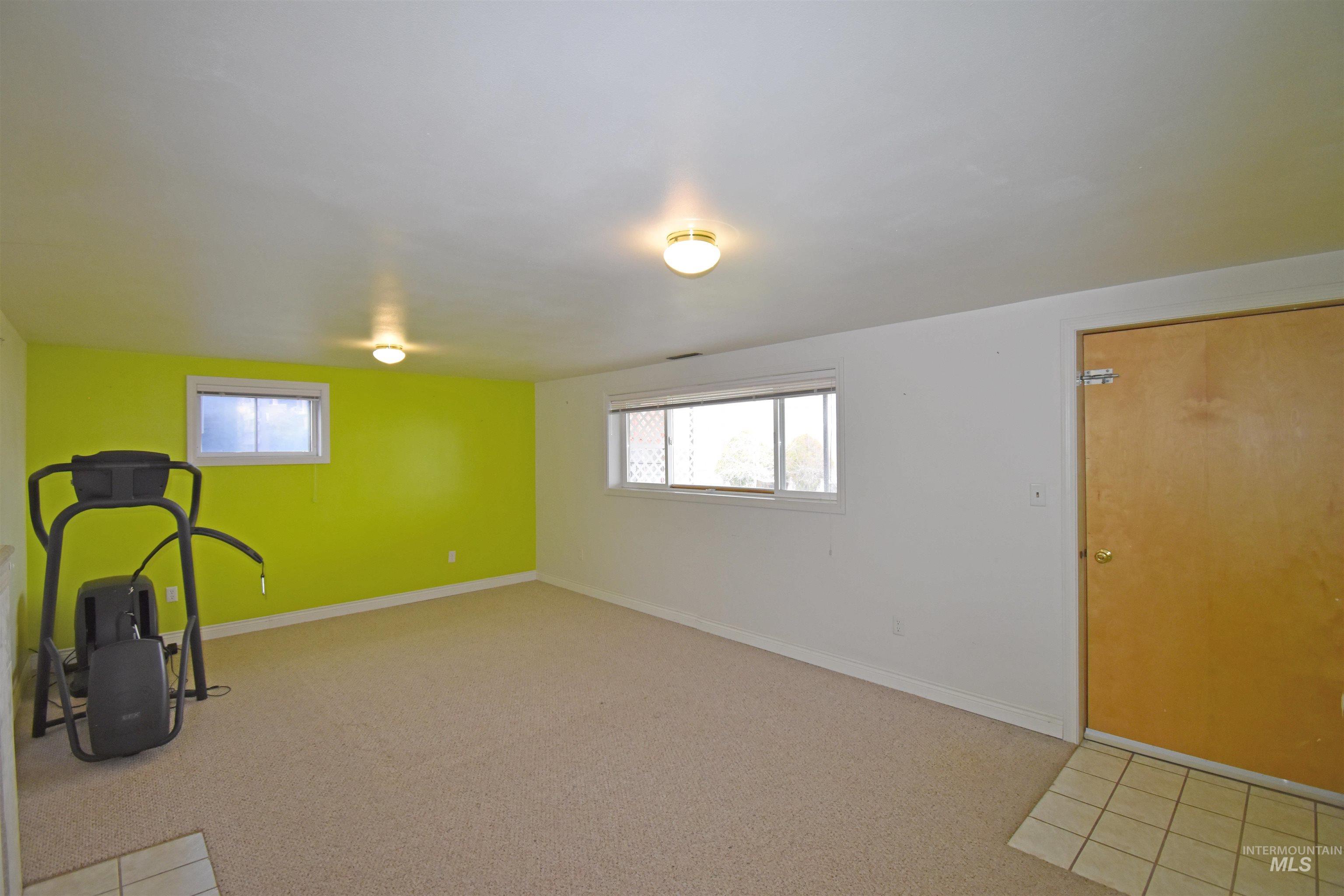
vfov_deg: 77.3
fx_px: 560
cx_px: 672
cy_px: 448
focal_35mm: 15
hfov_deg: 100.4
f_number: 5
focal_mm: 10
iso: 800
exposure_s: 1/100
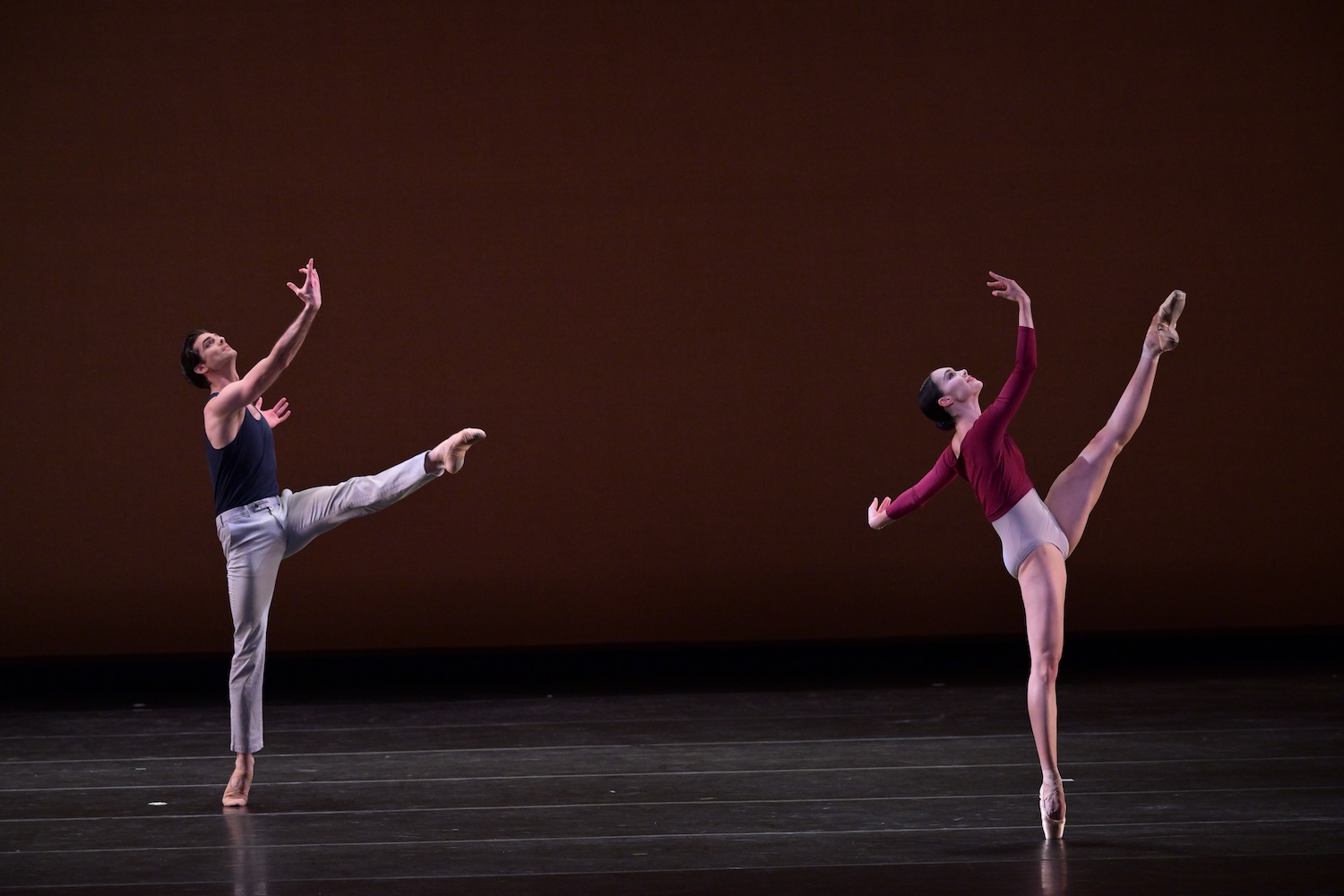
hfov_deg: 8.2
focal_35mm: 250
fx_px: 9333
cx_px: 672
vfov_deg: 5.5
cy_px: 448
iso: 2500
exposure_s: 1/400
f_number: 4
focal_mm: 250
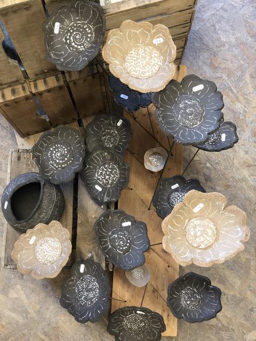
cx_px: 128
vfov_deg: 36.8
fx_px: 513
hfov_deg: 28.0
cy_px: 170
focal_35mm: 52
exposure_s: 1/33
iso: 125
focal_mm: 6
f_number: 2.4
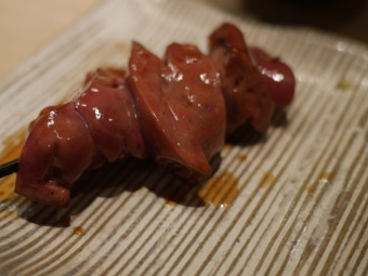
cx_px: 165
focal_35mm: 53
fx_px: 563
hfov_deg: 36.1
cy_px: 131
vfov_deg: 27.5
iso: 320
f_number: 1.7
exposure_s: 1/60
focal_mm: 20
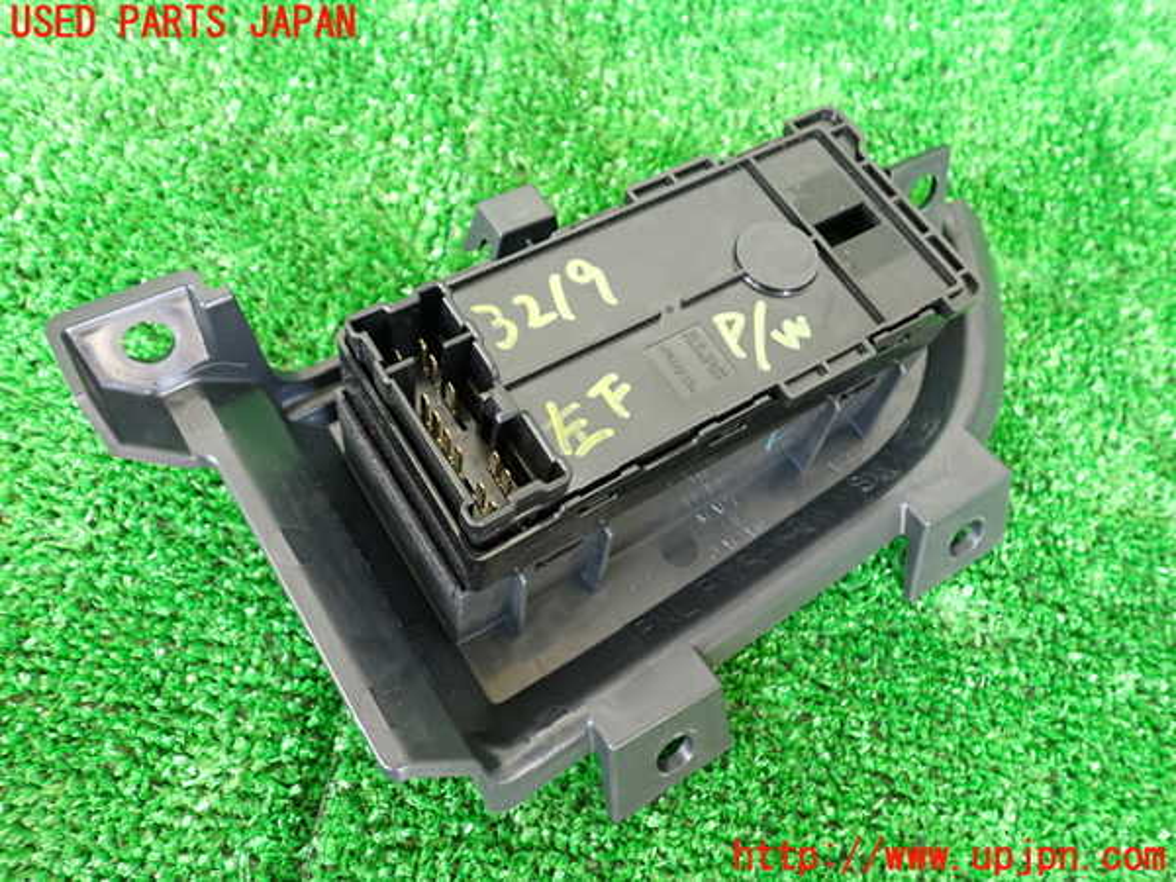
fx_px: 1019
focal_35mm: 30
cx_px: 588
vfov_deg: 46.8
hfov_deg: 60.0
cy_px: 441
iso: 250
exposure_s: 1/30
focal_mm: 5.4
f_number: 2.3
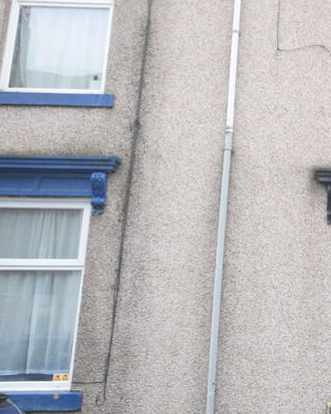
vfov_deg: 35.8
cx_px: 379
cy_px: 163
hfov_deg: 26.4
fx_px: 639
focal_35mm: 52
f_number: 6.3
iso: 400
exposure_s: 1/160
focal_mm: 15
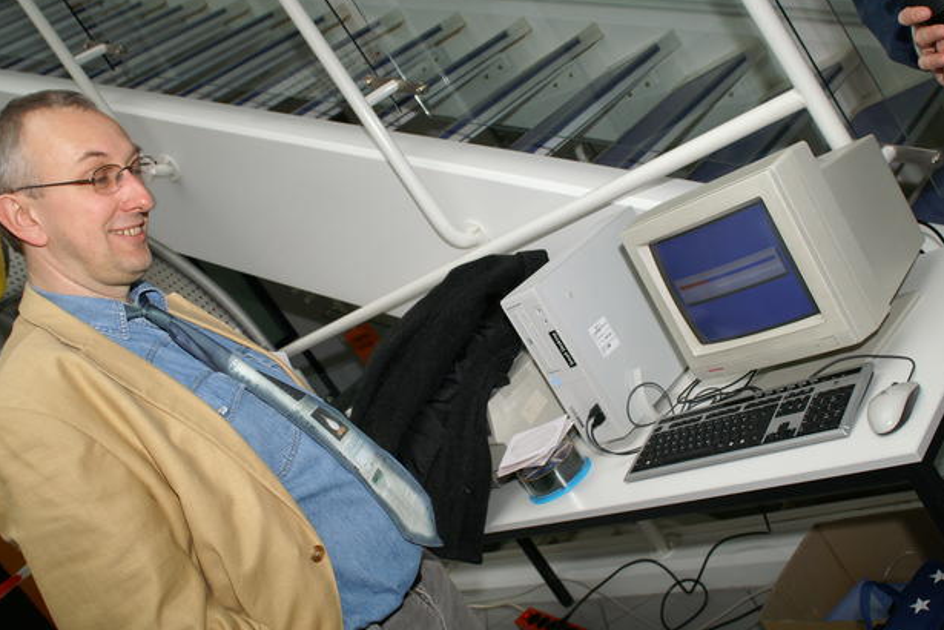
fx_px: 2045
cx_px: 464
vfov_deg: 17.5
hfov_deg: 26.0
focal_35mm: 78
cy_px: 318
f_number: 5.6
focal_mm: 50
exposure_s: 1/60
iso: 200
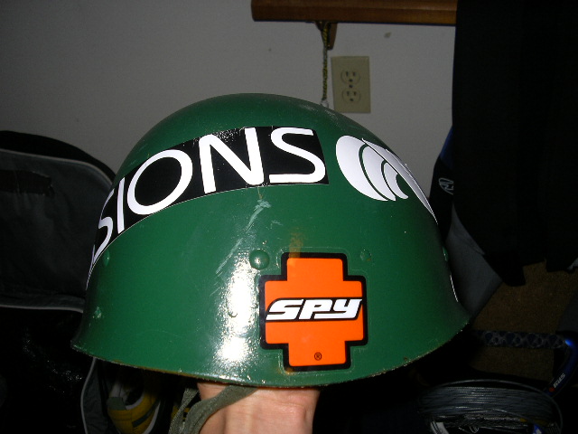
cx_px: 289
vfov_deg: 37.7
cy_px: 217
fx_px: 635
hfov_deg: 49.0
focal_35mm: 38
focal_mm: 5.8
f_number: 2.9
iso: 50
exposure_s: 1/60
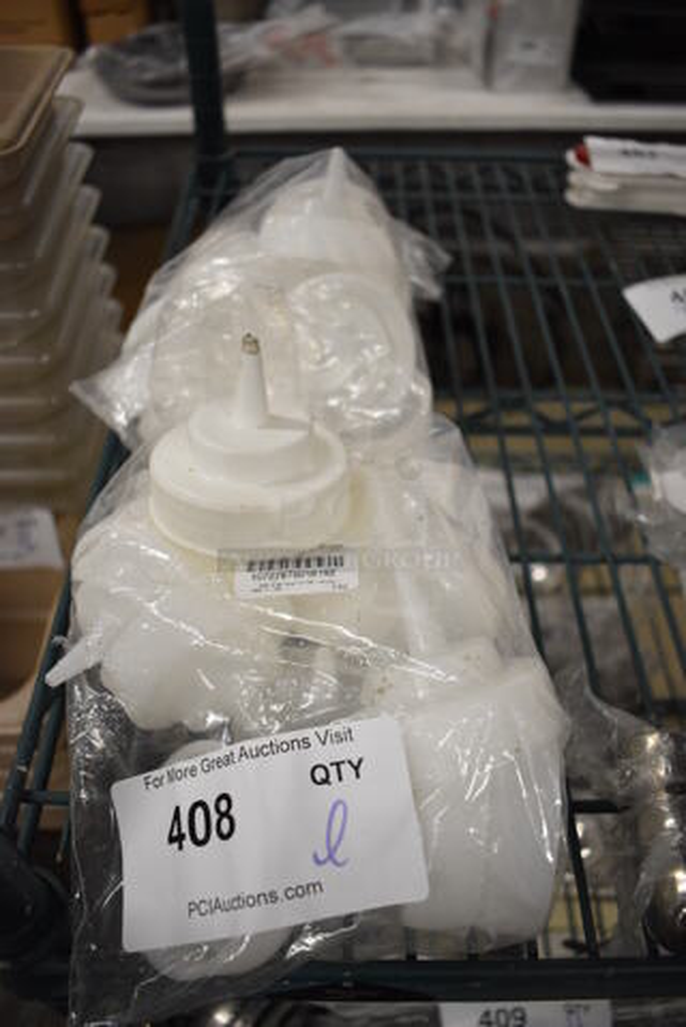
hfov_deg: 43.7
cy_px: 514
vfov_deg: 61.9
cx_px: 343
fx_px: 856
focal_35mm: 30
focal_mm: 20
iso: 1100
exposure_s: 1/125
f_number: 3.5
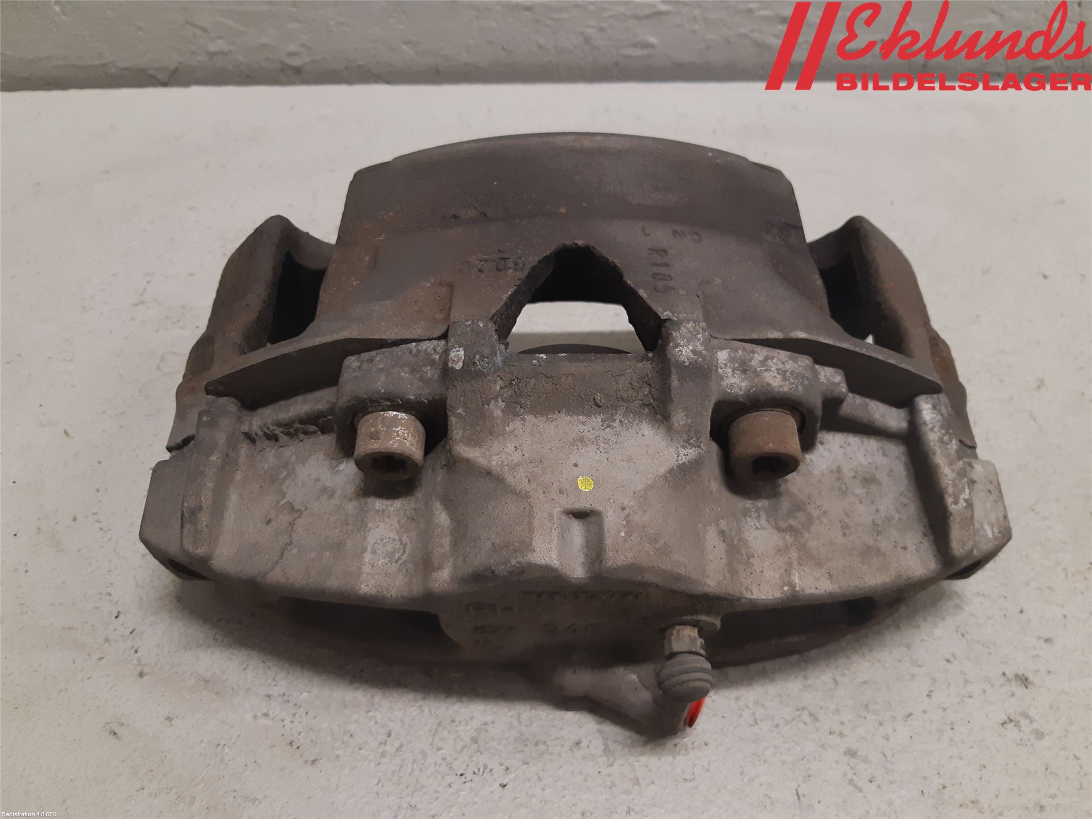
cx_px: 546
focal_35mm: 26
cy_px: 410
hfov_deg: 67.3
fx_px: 820
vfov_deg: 53.1
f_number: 1.7
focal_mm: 3.93
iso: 160
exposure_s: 1/50
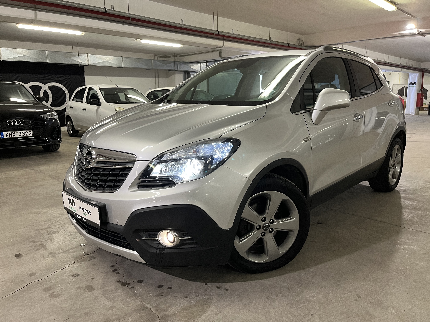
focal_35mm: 26
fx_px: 323
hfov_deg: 67.3
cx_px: 215
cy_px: 161
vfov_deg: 53.1
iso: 160
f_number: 1.6
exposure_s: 1/50
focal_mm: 5.1
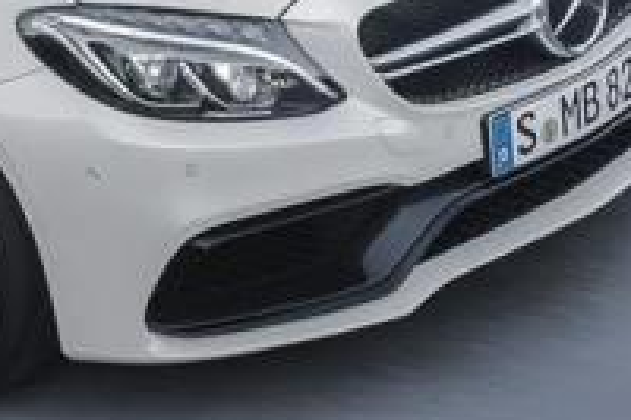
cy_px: -467
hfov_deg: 8.8
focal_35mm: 228
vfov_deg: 5.8
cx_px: -344
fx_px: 3993
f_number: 13
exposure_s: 6
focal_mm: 38
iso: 50
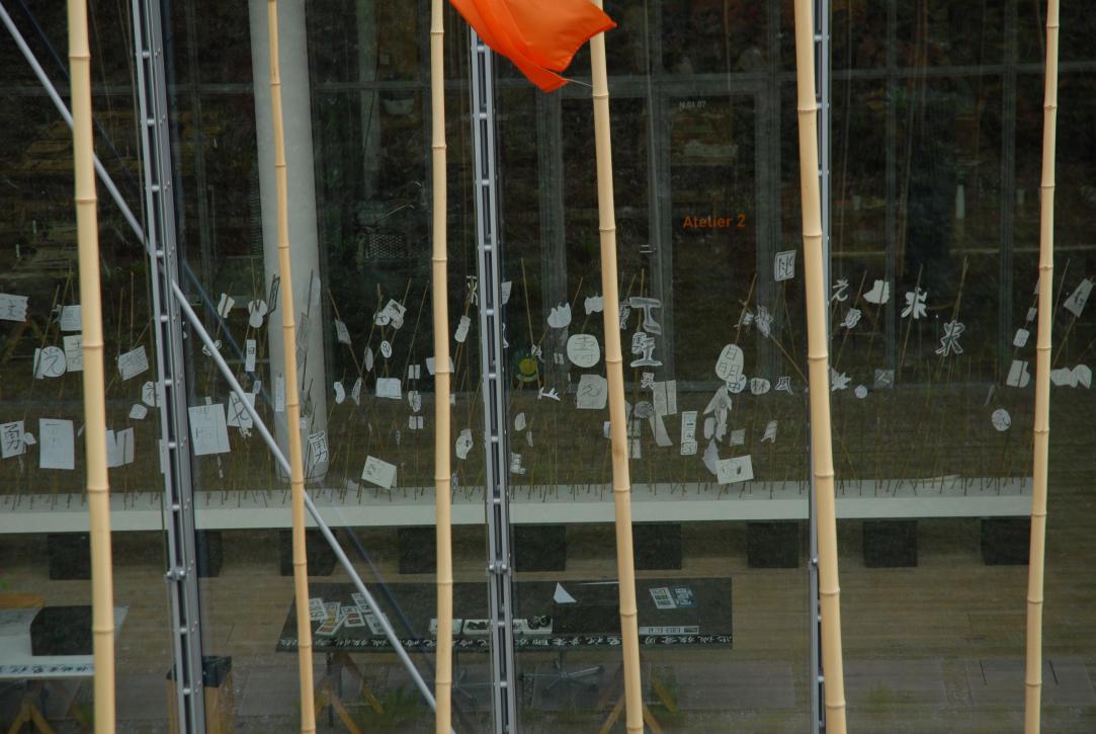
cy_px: 367
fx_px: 3201
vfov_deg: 13.1
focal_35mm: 105
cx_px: 548
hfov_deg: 19.4
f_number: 5
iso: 100
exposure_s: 1/90
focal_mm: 70
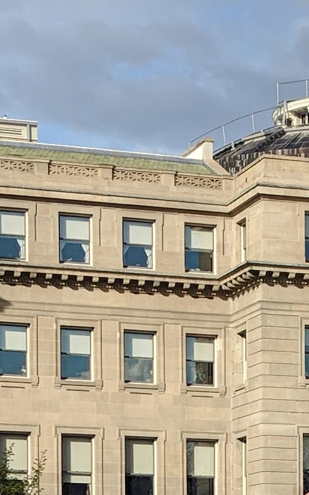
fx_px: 1966
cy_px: 630
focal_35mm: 146
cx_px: 384
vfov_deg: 13.8
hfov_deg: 8.9
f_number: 1.8
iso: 55
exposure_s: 1/2924
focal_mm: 4.44
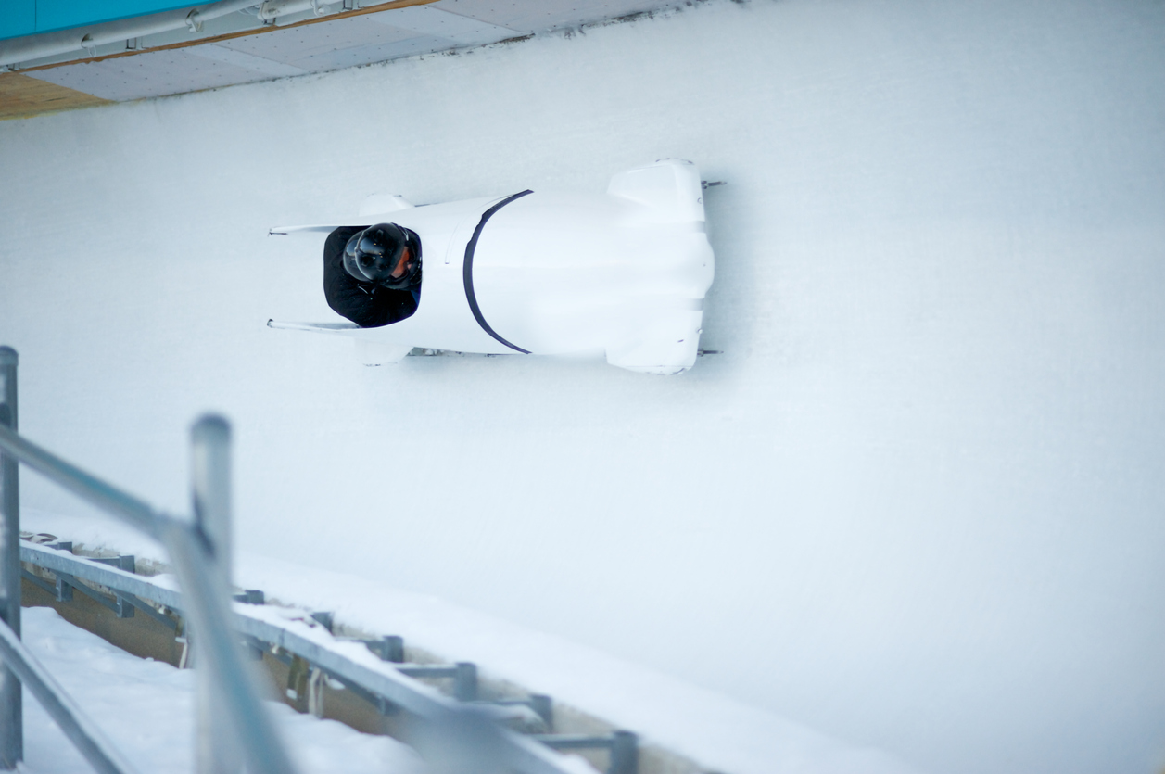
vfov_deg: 16.0
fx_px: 2747
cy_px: 387
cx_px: 582
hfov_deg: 23.9
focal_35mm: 85
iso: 800
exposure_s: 1/8000
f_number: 1.8
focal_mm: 85
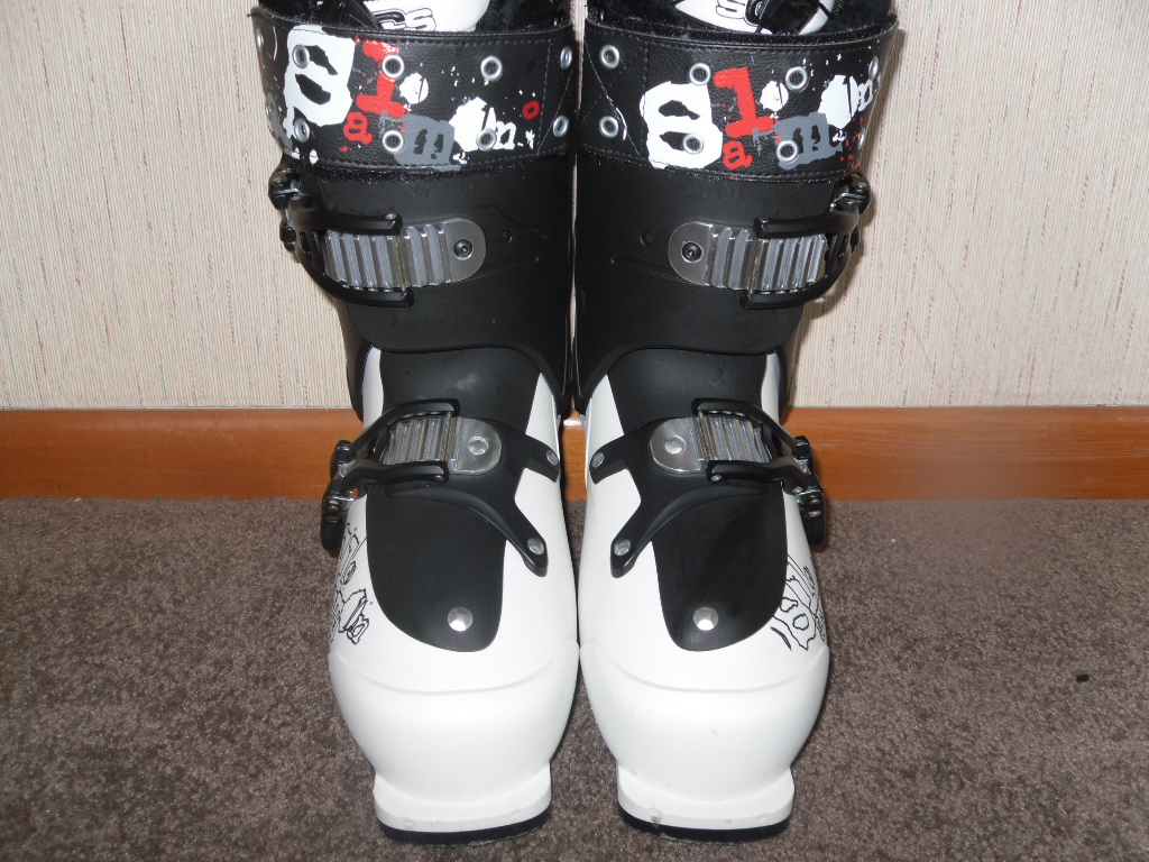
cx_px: 574
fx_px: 1162
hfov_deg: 52.6
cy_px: 431
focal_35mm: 35
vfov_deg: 40.7
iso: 80
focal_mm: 6.3
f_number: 3.5
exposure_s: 1/45
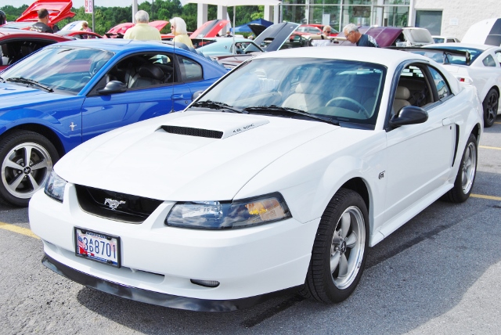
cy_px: 168
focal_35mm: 45
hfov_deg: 43.6
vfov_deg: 29.9
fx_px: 627
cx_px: 250
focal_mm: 30
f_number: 9
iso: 100
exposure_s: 1/320
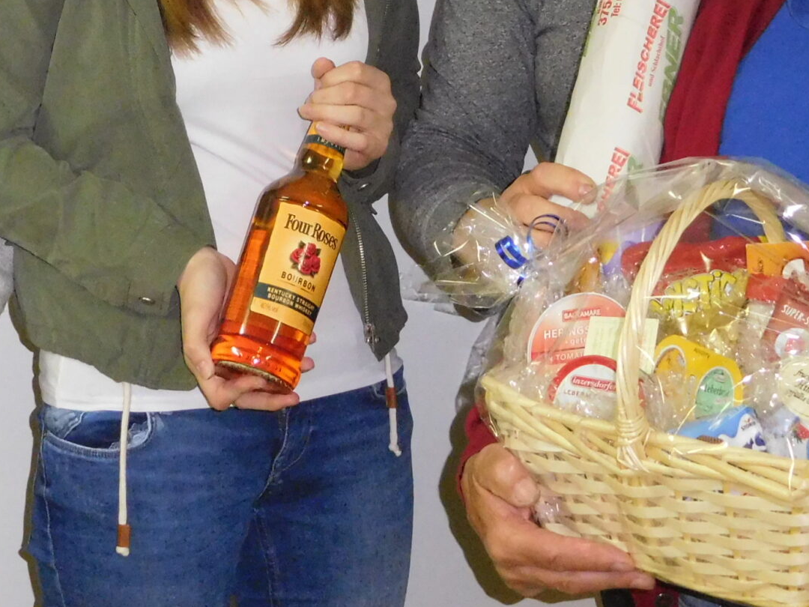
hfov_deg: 23.5
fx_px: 1940
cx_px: 350
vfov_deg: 17.4
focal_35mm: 83
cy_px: 16
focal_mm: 6.2
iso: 900
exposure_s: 1/30
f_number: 3.8
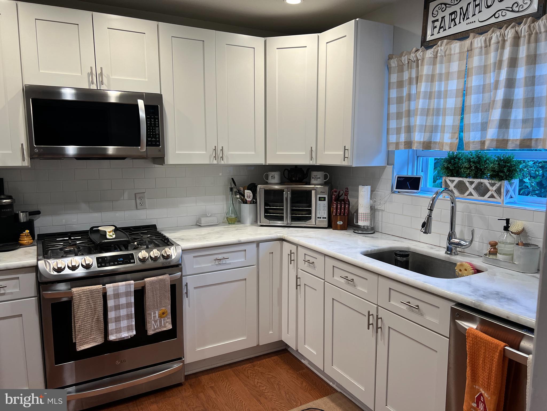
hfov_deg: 67.3
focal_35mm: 26
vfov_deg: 53.1
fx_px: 411
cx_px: 274
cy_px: 206
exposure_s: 1/120
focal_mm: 5.7
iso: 80
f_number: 1.5
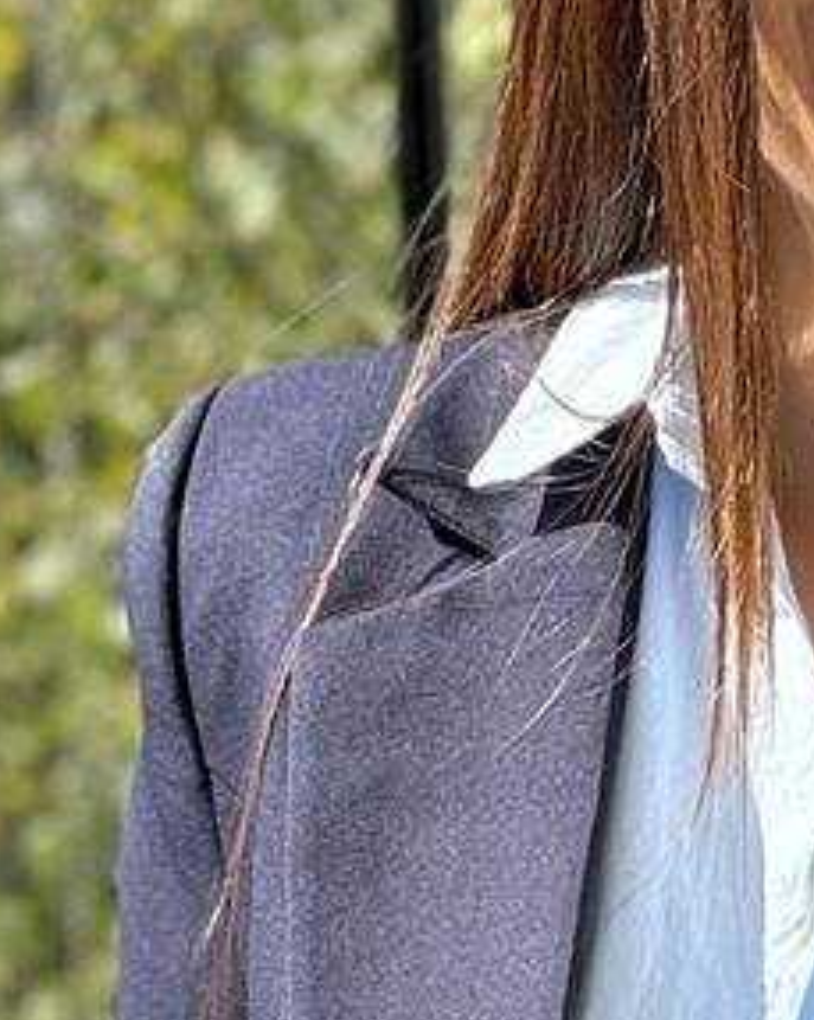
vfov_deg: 8.7
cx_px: 1077
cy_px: 1367
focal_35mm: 218
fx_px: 6575
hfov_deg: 7.0
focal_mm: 6.76
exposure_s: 1/349
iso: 64
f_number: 1.78
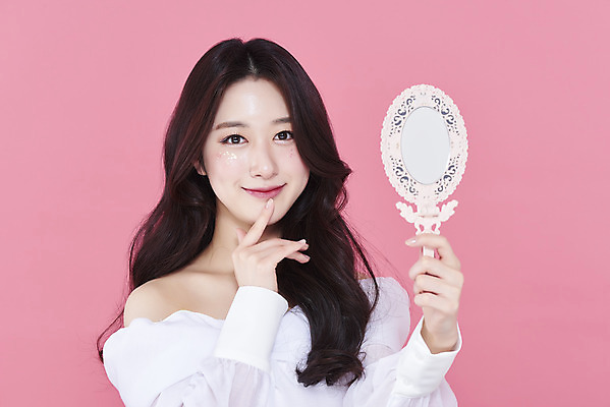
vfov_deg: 13.1
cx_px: 305
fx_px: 1780
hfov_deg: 19.4
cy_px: 204
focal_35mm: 105
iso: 64
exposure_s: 1/125
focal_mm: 105
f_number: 11
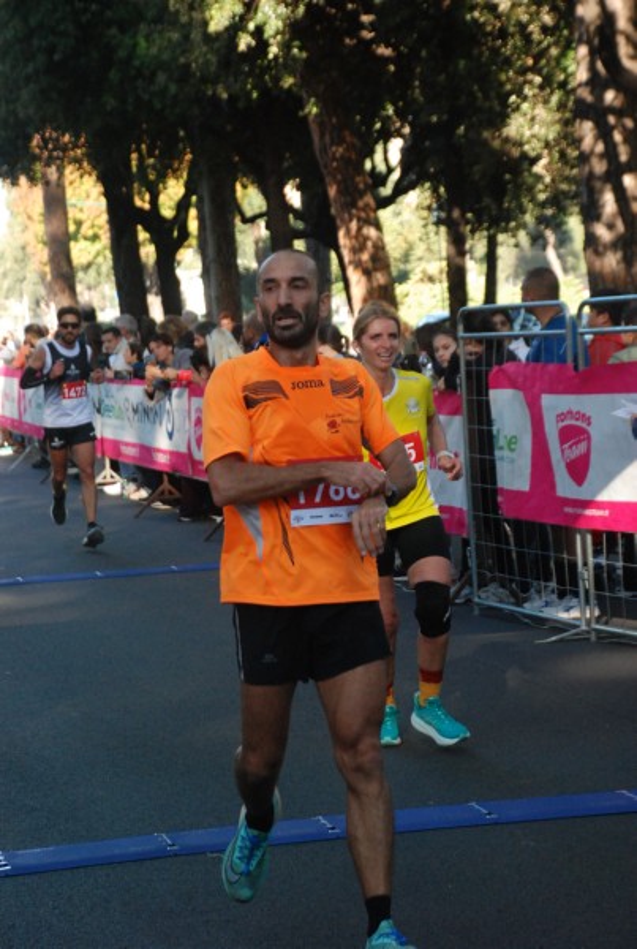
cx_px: 318
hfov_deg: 13.1
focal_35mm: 105
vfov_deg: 19.4
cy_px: 474
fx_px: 2772
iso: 1000
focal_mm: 70
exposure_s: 1/400
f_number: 5.6
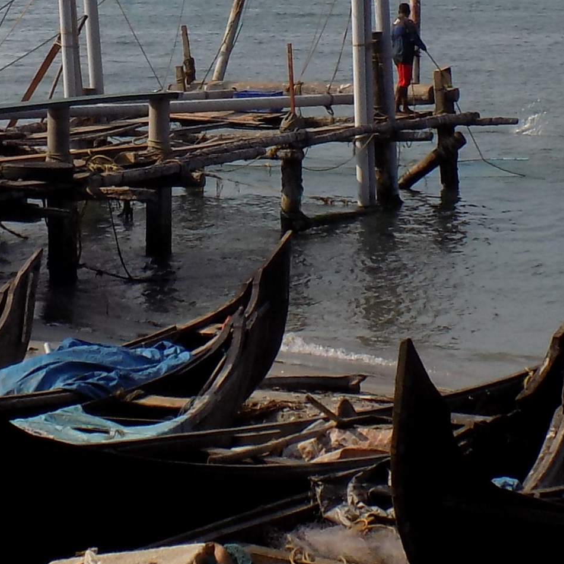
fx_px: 2562
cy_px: 67
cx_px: 110
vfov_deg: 12.5
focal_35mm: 139
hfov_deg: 12.5
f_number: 3.6
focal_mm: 7.3
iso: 80
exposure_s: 1/1000
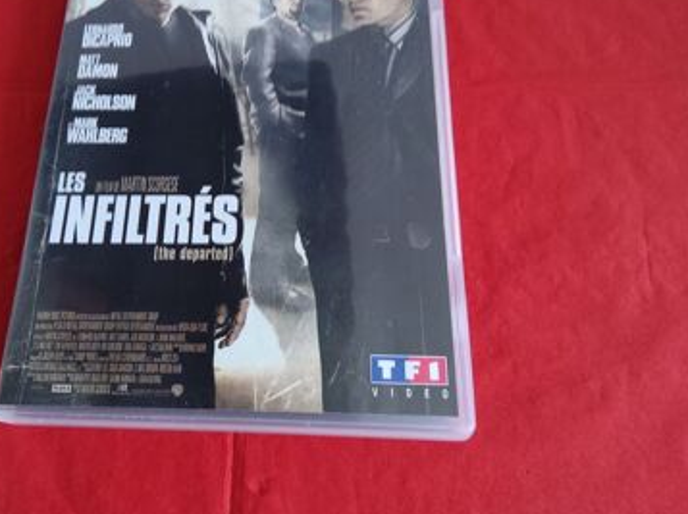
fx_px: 695
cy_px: 196
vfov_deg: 40.4
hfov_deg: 52.0
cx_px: 249
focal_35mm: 35
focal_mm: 3.08
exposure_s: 1/50
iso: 100
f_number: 2
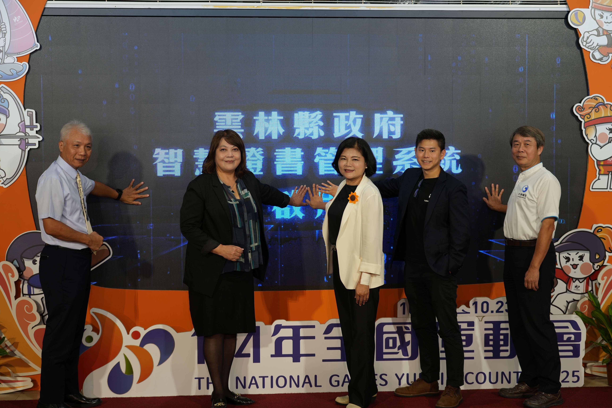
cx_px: 306
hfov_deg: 36.2
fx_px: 935
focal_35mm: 55
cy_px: 204
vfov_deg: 24.6
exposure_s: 1/60
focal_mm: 55
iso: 320
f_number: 4
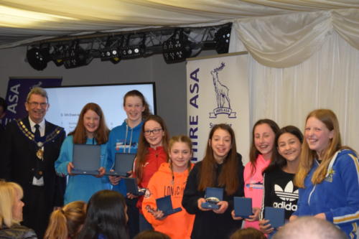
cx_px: 180
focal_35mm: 82
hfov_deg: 24.6
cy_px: 120
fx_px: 822
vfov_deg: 16.5
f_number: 5.6
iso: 3200
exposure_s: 1/60
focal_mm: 55
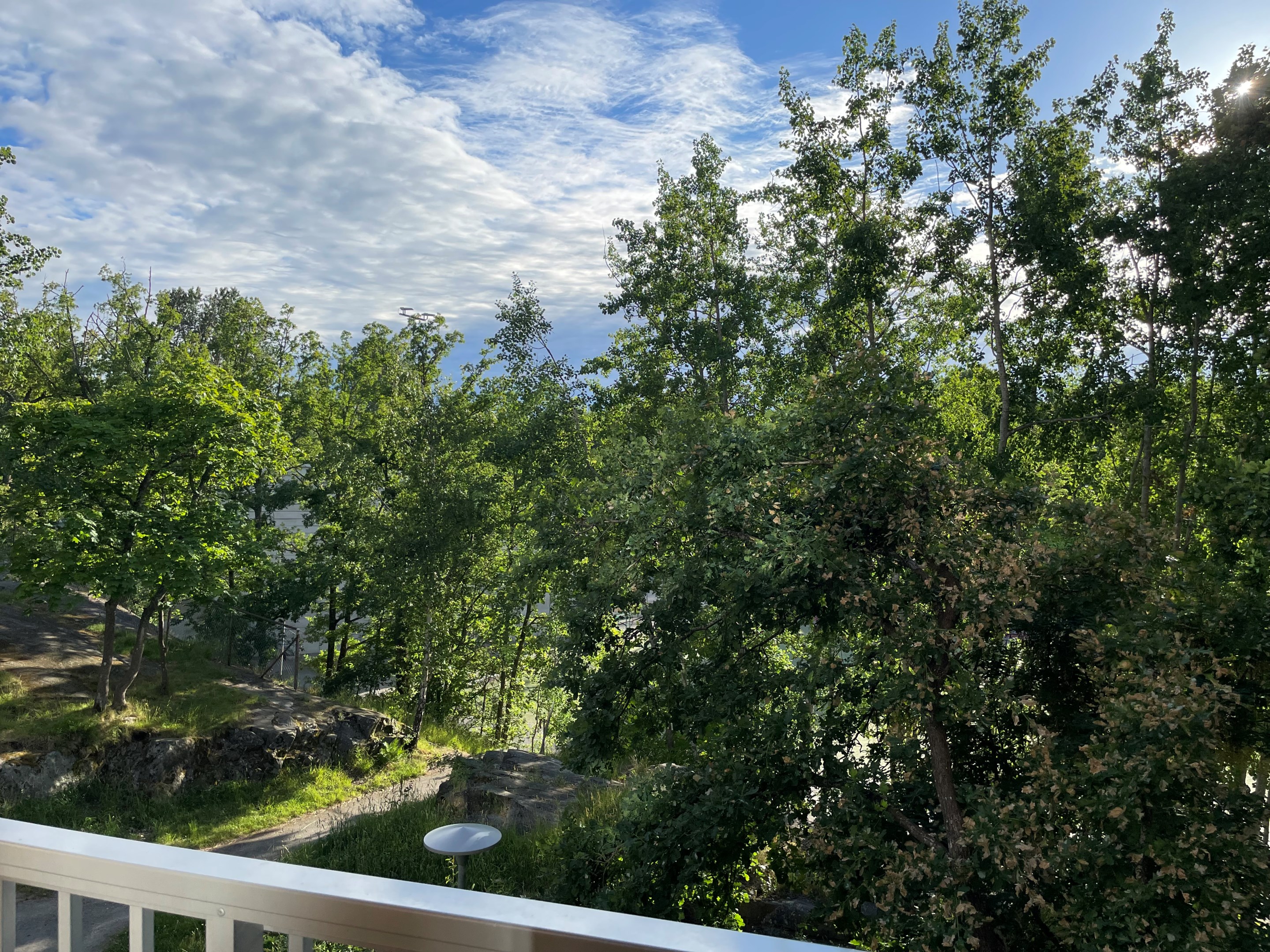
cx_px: 635
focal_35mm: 26
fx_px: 954
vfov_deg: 53.1
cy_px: 476
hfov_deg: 67.3
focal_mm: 4.2
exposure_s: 1/3731
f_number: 1.6
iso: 50
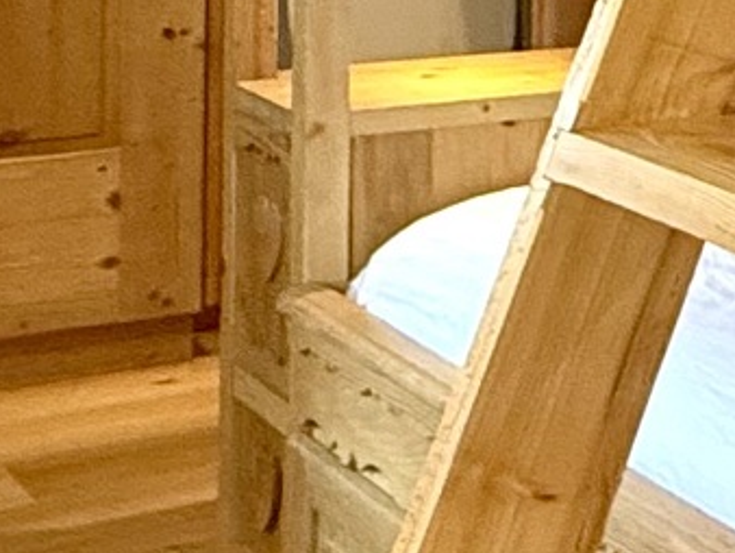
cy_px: -198
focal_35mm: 106
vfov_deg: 13.4
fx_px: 2252
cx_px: 1574
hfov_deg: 14.5
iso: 320
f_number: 2.2
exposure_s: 1/100
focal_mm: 2.22
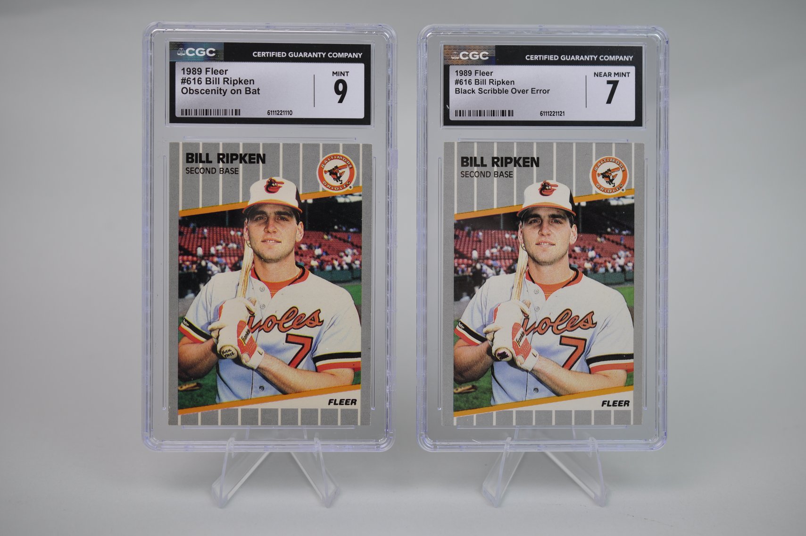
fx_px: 1342
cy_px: 268
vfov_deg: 22.6
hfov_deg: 33.4
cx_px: 403
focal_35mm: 60
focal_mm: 40
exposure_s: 1/60
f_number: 4
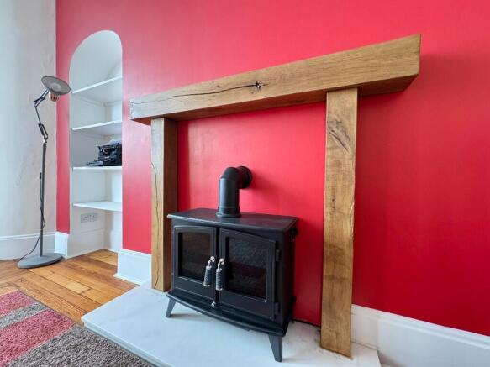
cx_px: 245
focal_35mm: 14
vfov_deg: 85.7
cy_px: 184
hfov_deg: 102.1
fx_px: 198
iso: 320
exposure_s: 1/86
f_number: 2.2
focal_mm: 2.22
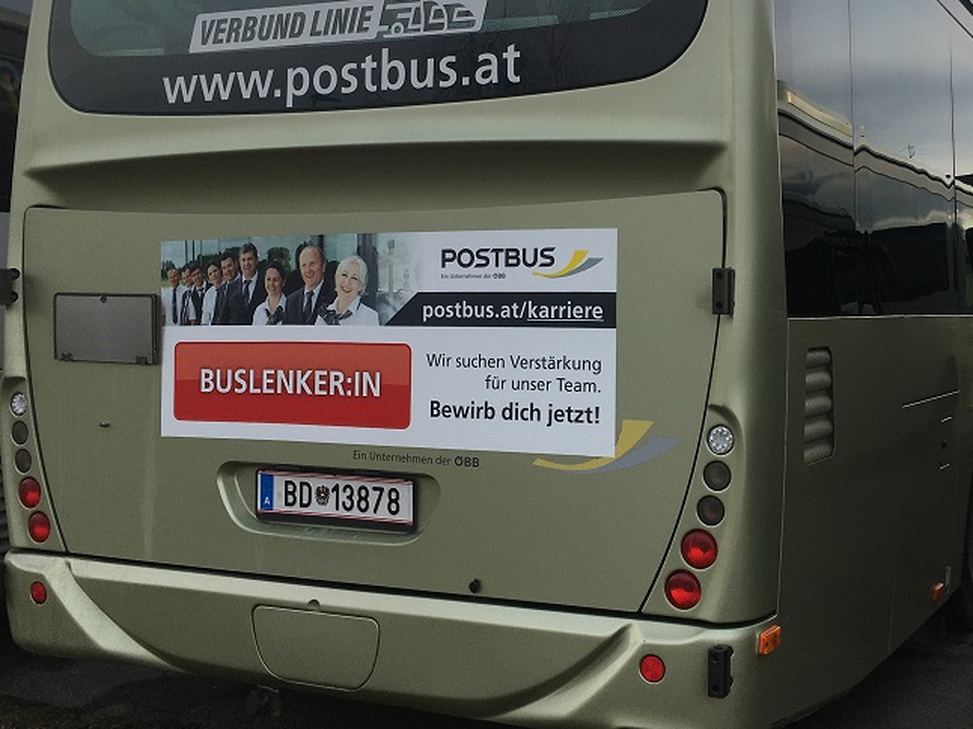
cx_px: 693
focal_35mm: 46
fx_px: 1293
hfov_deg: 40.4
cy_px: 268
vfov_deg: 31.3
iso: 25
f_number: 2.2
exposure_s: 1/635
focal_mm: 4.15
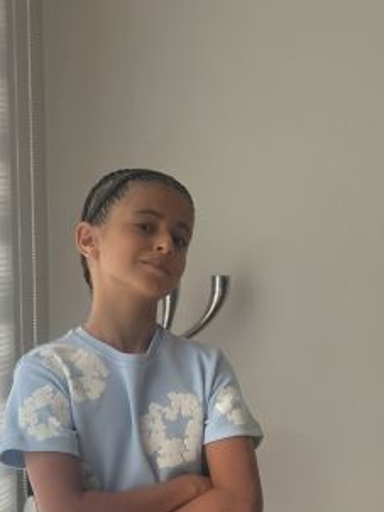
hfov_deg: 15.5
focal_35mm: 95
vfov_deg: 20.2
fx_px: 1406
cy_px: 471
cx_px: 164
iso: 64
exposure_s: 1/100
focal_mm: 6.86
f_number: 1.78
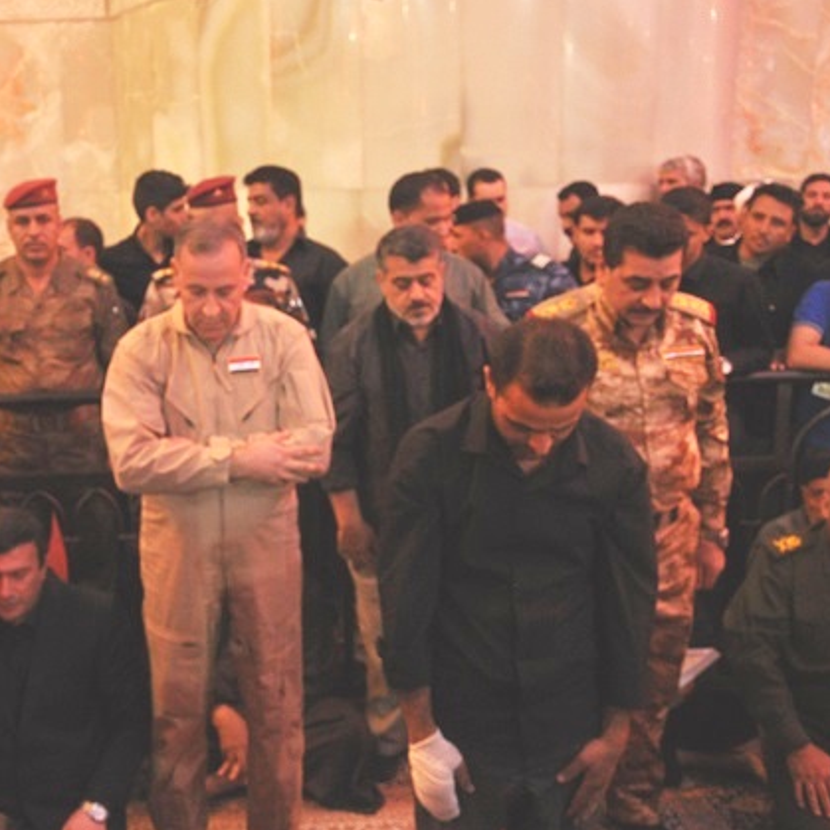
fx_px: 1275
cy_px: 416
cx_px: 273
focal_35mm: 47
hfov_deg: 35.7
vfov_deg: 36.1
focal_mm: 24
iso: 800
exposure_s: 1/50
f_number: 6.3
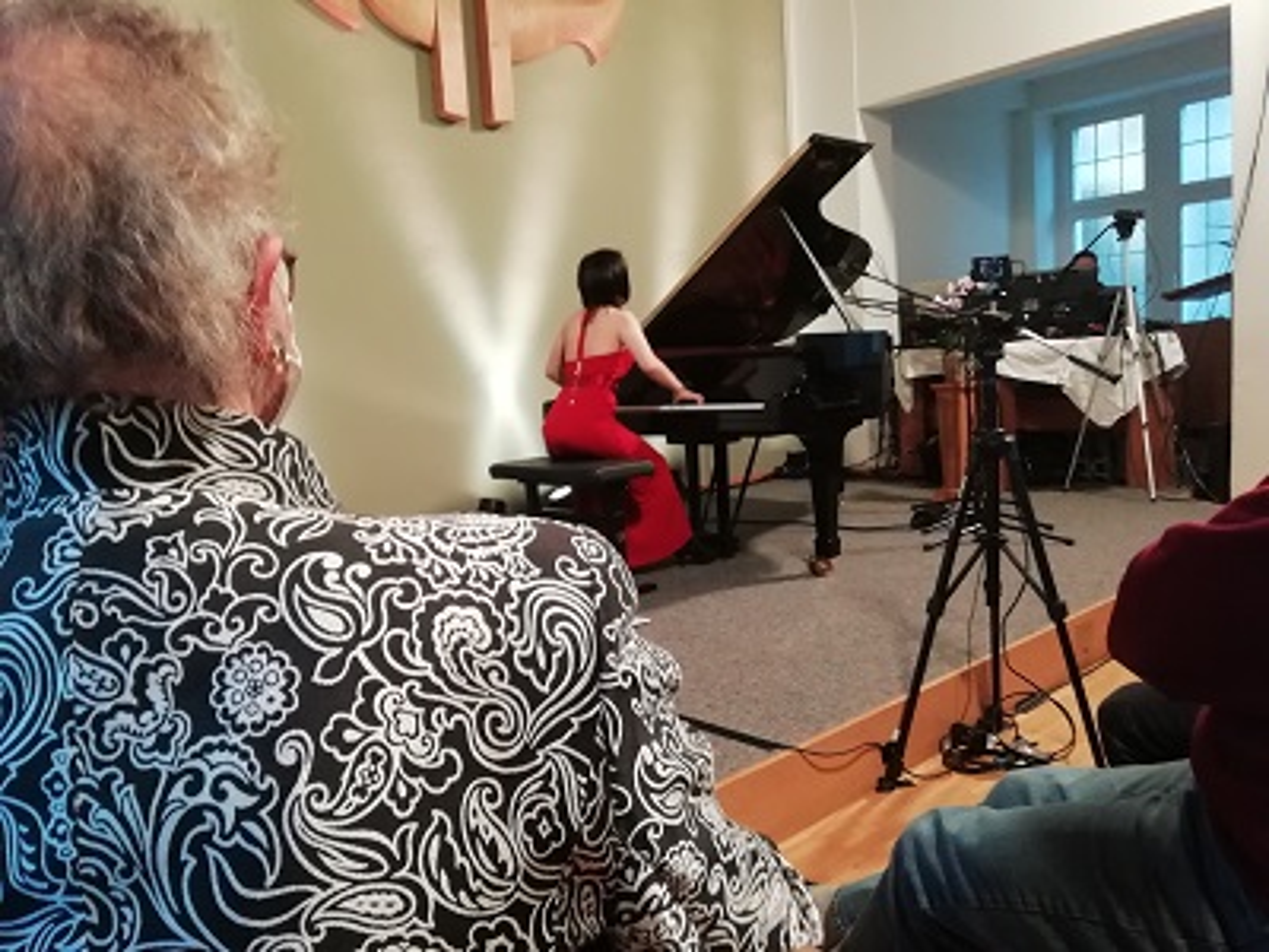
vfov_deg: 53.1
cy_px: 476
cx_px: 634
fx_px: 953
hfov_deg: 67.3
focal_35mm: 26
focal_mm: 3.46
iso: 320
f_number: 2.2
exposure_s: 1/25
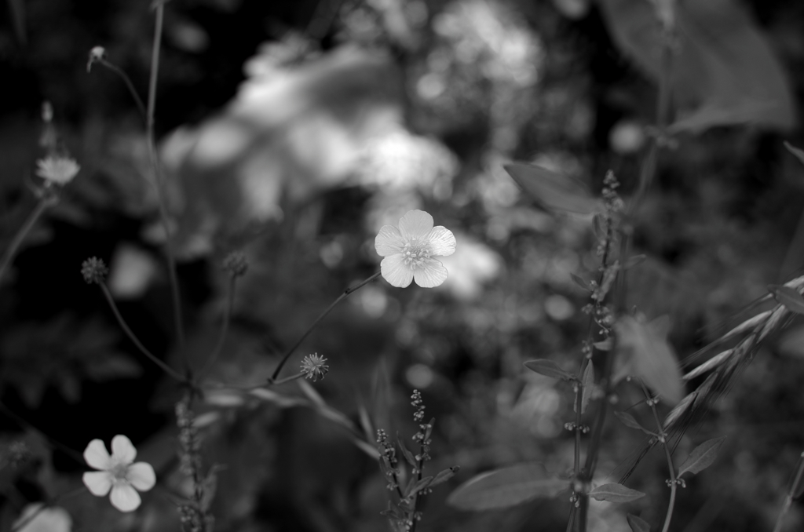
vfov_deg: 13.0
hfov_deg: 19.5
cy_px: 266
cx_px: 402
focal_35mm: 105
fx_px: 2340
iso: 100
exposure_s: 1/200
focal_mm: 70
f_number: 4
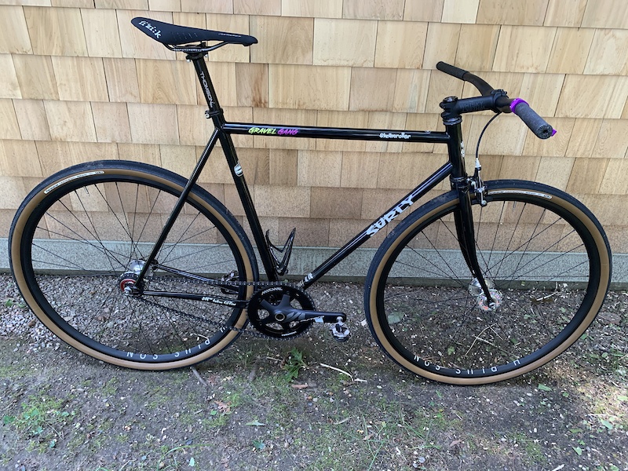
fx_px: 472
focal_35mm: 26
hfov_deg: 67.3
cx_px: 314
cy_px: 236
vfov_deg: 53.1
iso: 100
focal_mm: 4.25
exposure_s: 1/105
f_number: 1.8
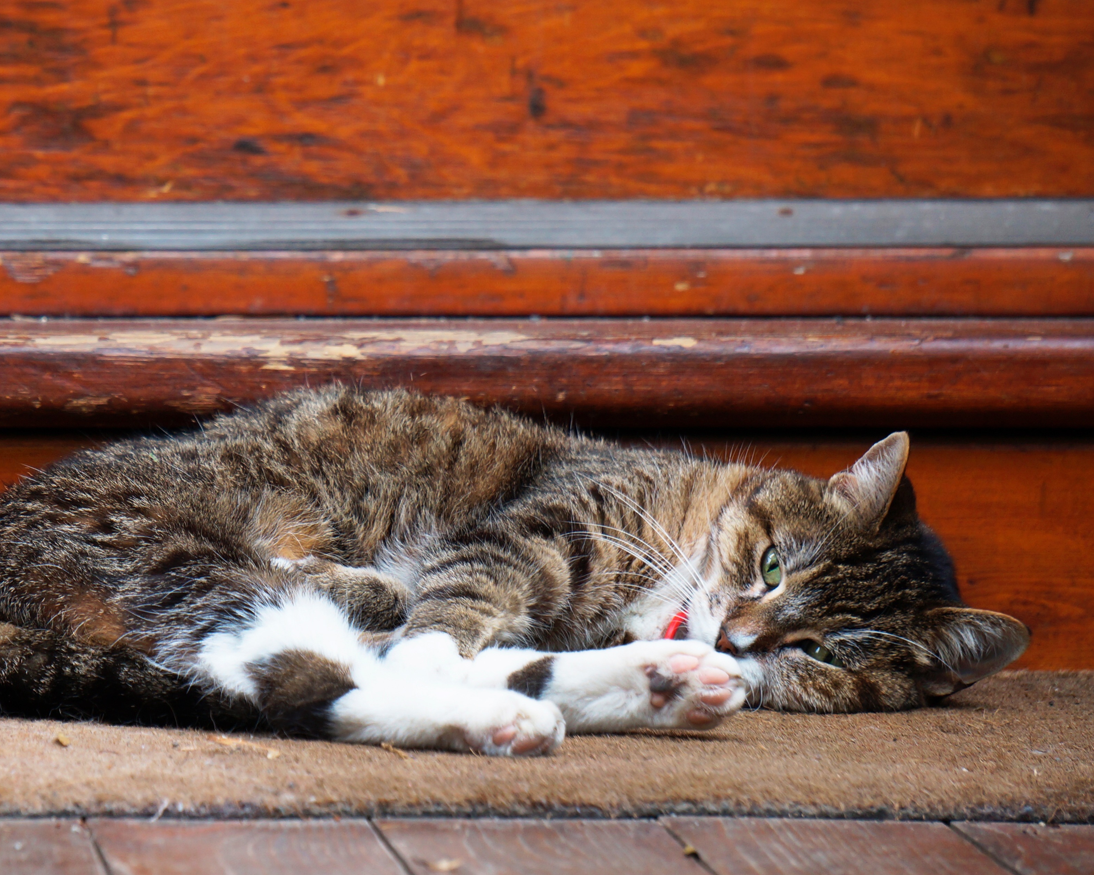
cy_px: 335
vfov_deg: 4.7
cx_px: 248
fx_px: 10587
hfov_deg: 5.9
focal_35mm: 327
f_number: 5.6
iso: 320
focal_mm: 150
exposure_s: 1/125
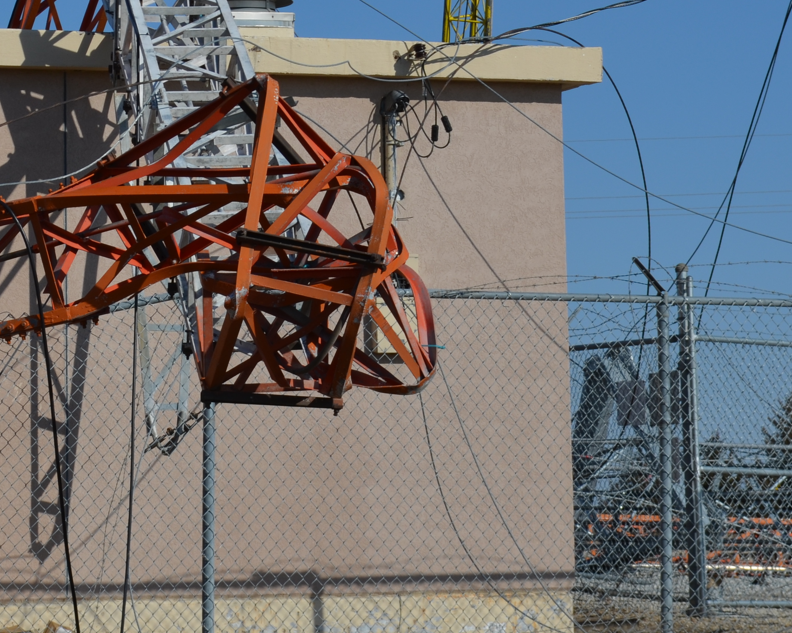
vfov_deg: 8.6
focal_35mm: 179
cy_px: 119
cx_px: 116
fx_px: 4198
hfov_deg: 10.7
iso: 100
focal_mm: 55
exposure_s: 1/400
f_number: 10
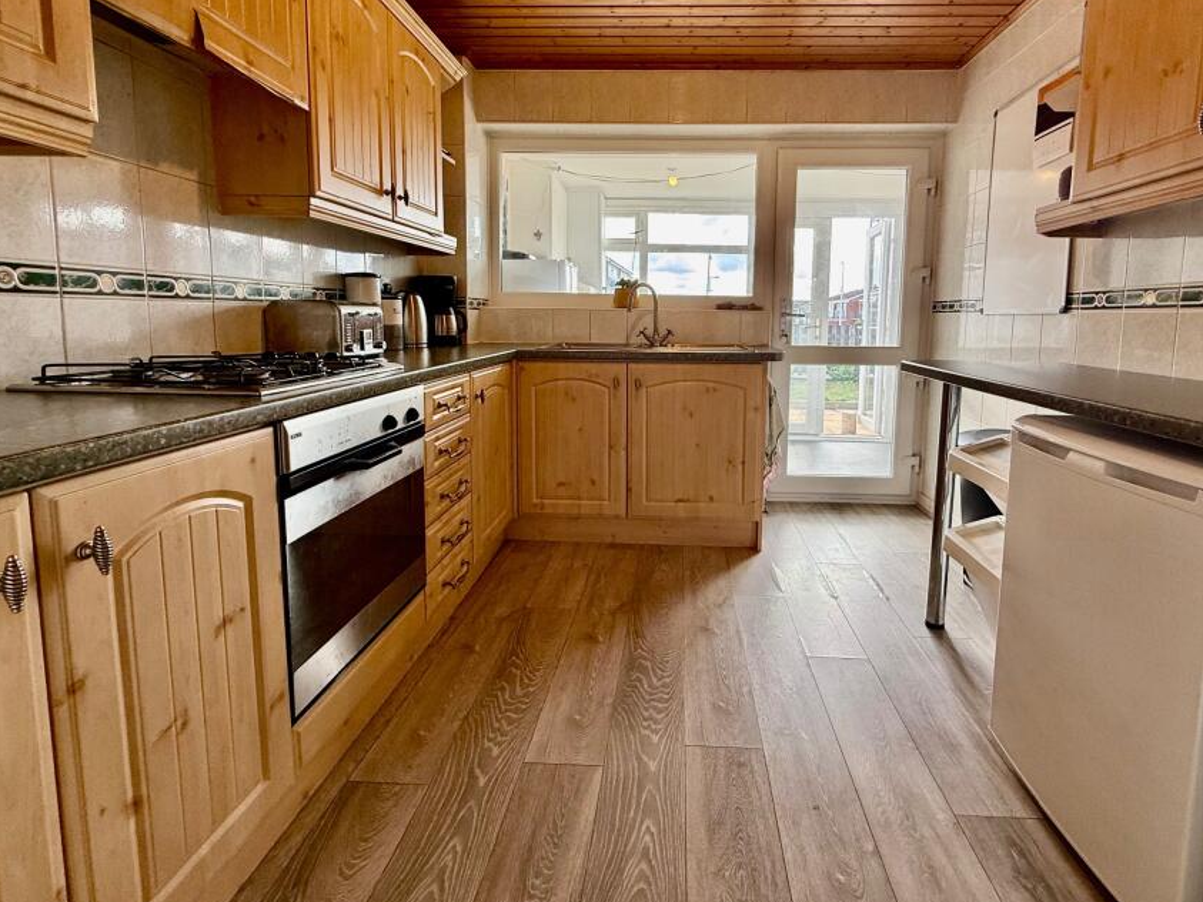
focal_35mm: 17
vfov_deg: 74.1
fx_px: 591
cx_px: 656
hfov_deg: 90.8
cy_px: 375
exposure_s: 1/99
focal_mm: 2.22
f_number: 2.2
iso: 64
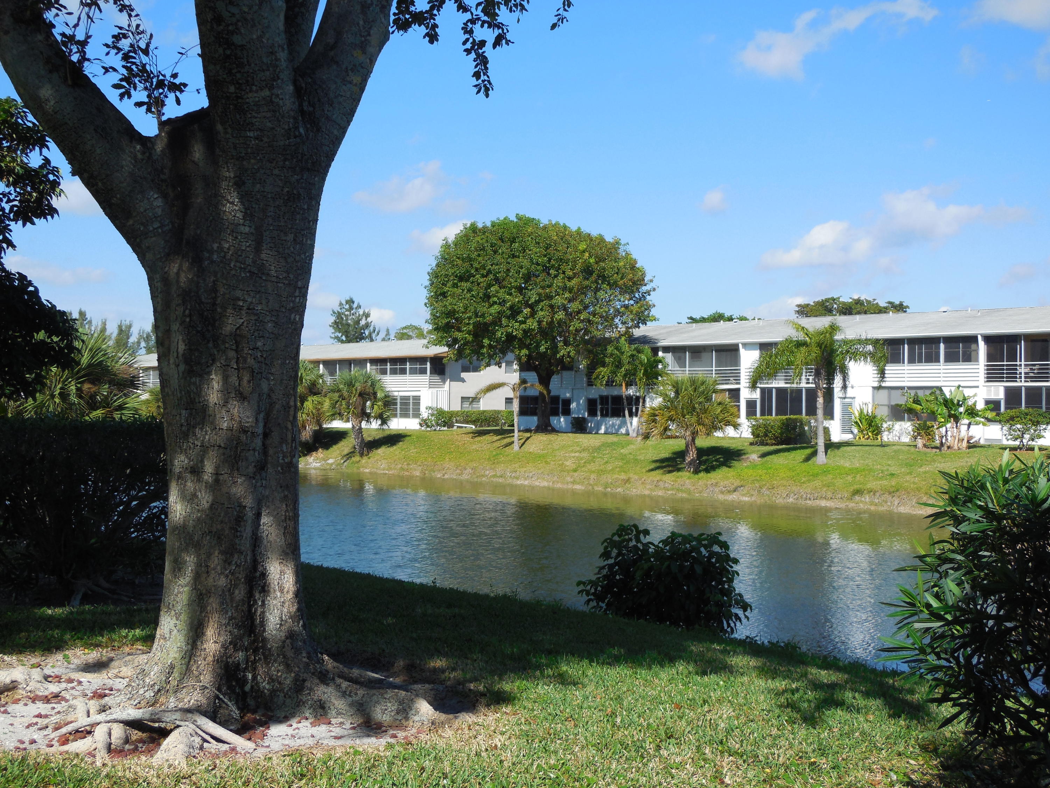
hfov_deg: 41.2
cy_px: 394
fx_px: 1395
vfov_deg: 31.5
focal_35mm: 46
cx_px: 525
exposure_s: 1/1250
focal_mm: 8.2
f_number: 3.8
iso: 125
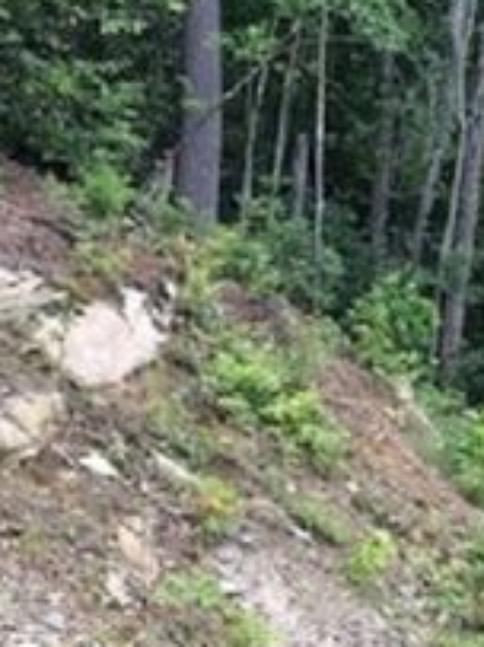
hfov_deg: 16.0
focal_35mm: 92
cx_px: 229
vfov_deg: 20.7
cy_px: 636
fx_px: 1717
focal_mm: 3.99
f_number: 1.8
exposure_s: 1/352
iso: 20
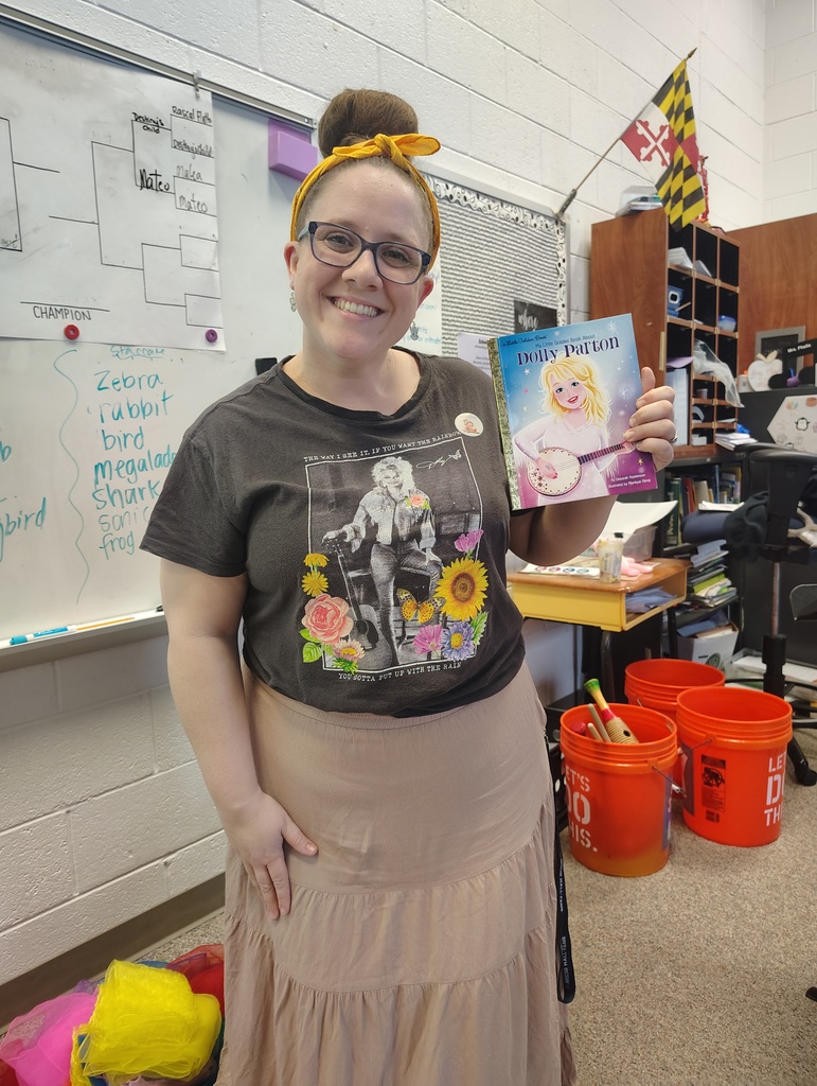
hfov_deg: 56.9
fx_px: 753
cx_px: 408
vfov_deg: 71.5
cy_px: 543
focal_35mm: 24
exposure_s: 1/60
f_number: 1.8
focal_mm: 5.56
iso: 1263
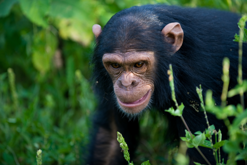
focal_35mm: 200
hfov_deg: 10.3
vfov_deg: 6.9
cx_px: 124
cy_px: 82
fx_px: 1371
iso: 800
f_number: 3.5
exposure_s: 1/400
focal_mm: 200
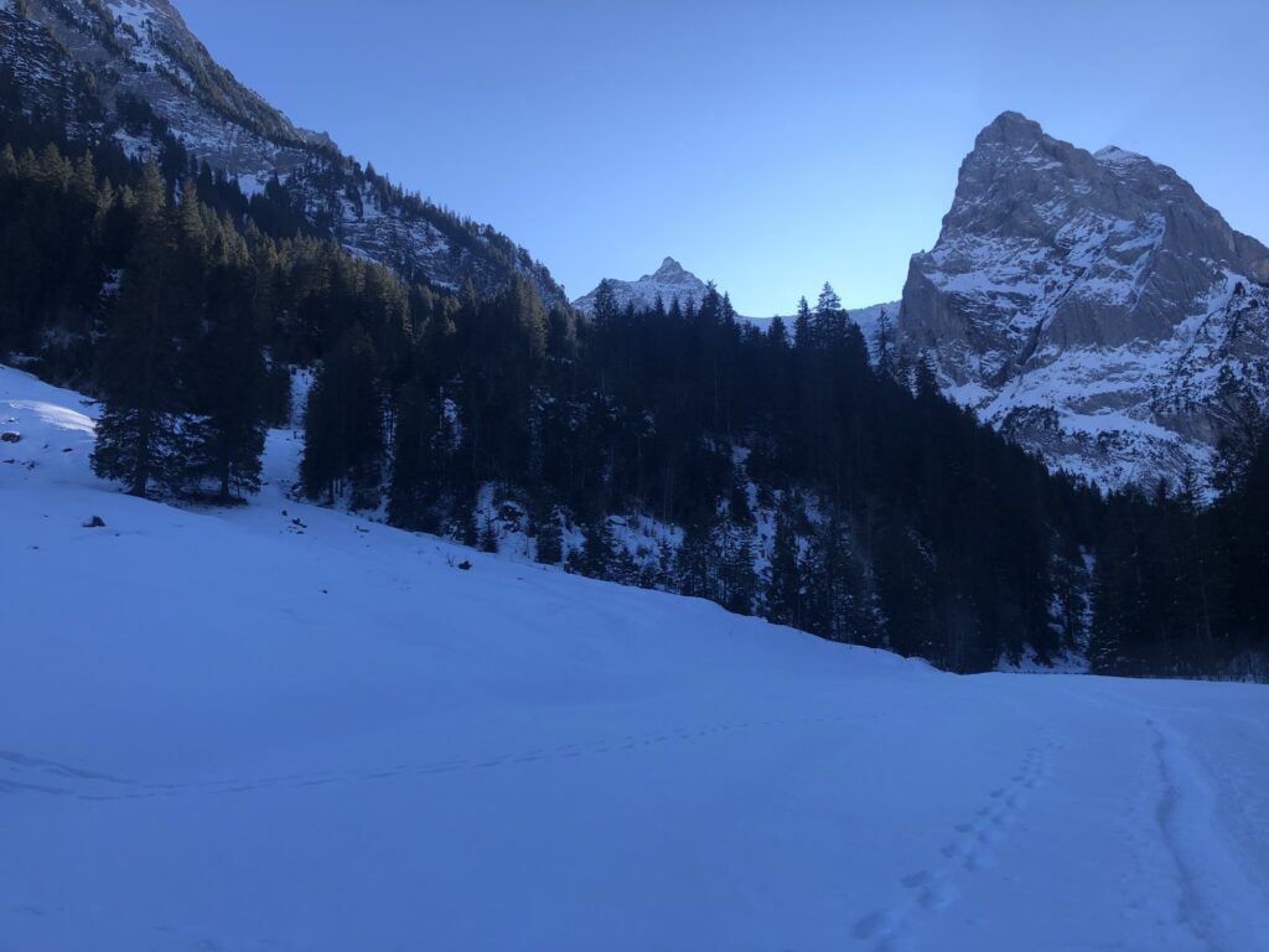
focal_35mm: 28
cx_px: 634
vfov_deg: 49.7
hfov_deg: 63.4
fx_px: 1026
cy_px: 476
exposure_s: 1/941
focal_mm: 4
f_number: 1.8
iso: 20
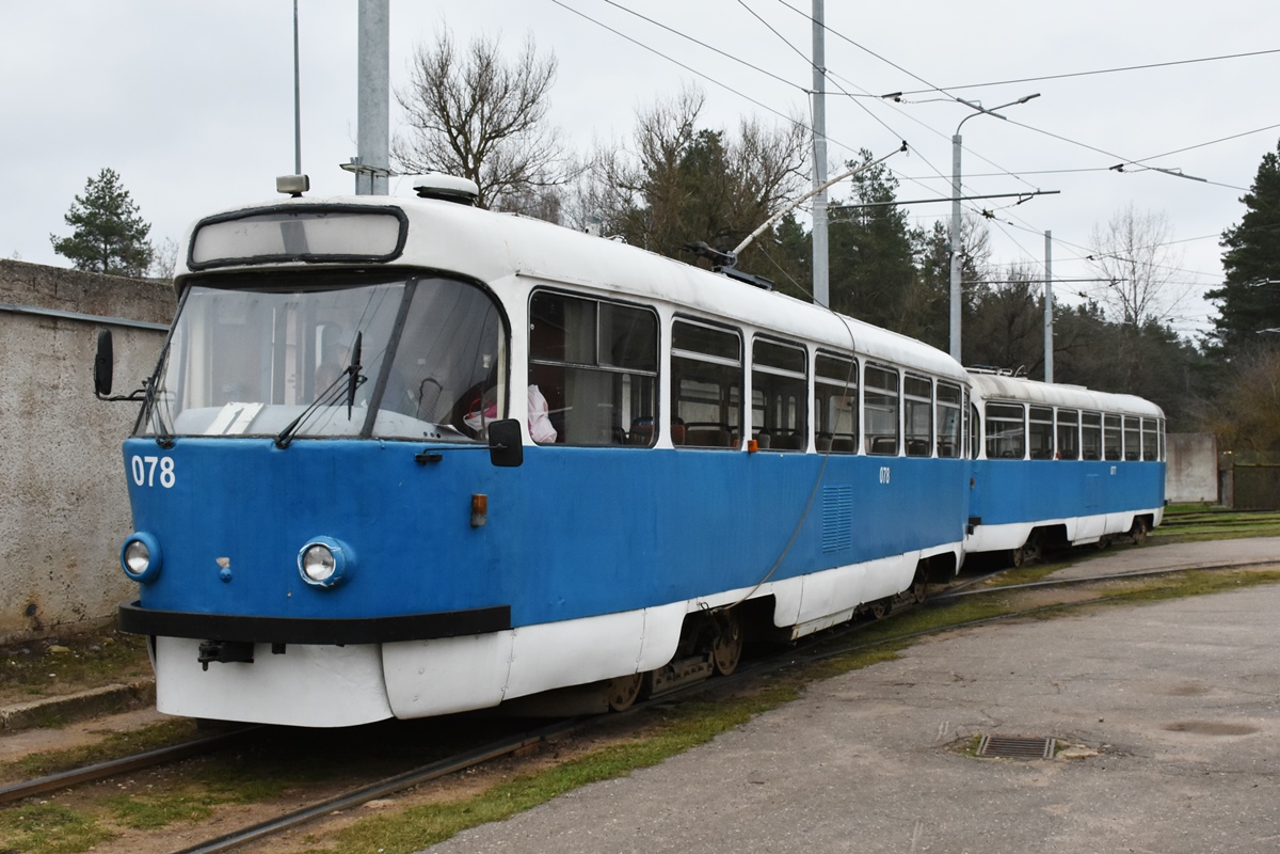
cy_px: 427
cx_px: 640
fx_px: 1227
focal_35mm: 34
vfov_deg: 38.4
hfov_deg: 55.1
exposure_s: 1/200
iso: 800
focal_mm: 23
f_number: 7.1
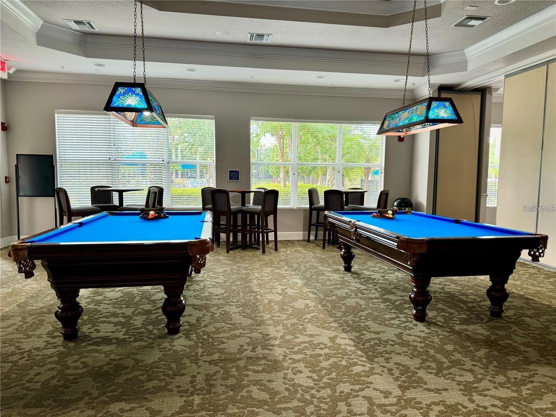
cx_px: 278
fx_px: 385
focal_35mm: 24
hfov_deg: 71.6
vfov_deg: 56.8
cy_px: 208
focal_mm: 6.76
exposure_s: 1/120
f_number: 1.78
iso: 125
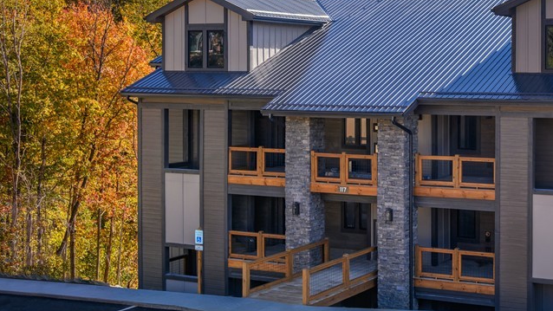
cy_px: 84
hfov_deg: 31.0
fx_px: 968
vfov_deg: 18.2
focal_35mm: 66
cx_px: 453
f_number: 8
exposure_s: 1/640
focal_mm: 37
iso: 125
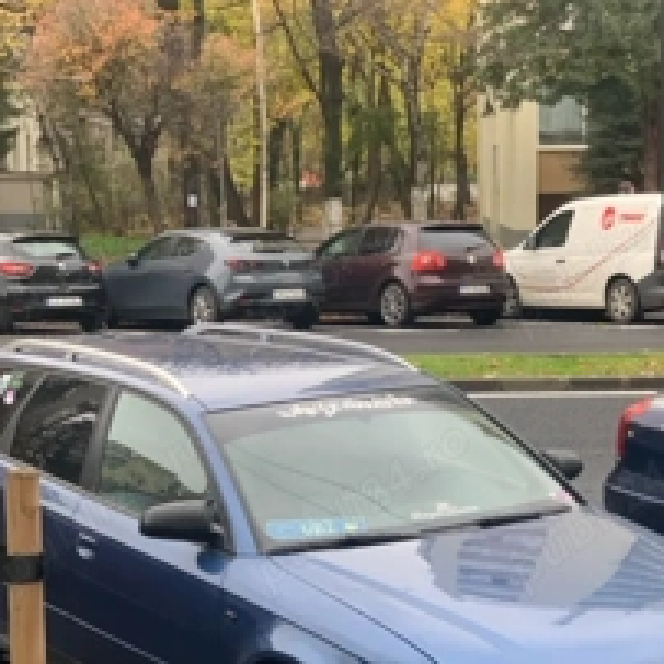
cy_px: 546
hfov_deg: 19.0
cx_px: 427
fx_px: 1975
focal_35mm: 91
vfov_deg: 18.9
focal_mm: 6
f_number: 2.4
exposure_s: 1/122
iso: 32
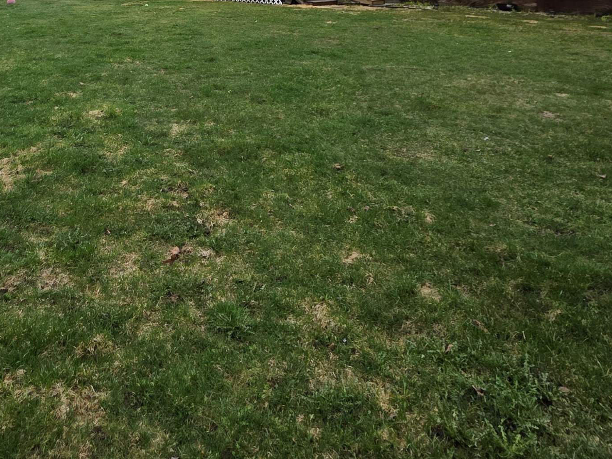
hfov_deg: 59.3
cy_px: -37
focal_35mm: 29
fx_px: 513
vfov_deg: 39.9
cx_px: 175
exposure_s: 1/2038
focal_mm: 2.2
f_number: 1.9
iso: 40
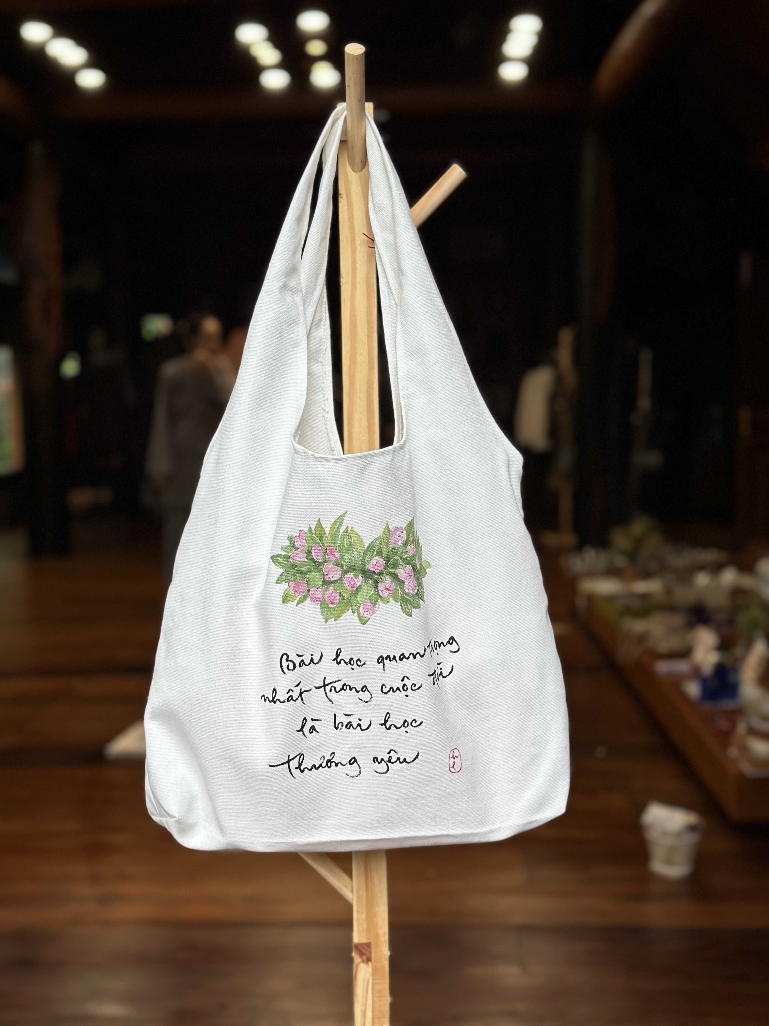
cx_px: 384
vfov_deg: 39.7
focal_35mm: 48
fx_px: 1422
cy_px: 513
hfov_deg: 30.3
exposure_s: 1/444
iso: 80
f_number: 1.78
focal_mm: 6.86
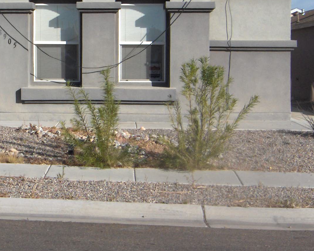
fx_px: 855
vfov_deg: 16.7
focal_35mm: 92
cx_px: 38
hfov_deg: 20.4
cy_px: 77
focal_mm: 8
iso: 100
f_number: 4.8
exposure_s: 1/1250
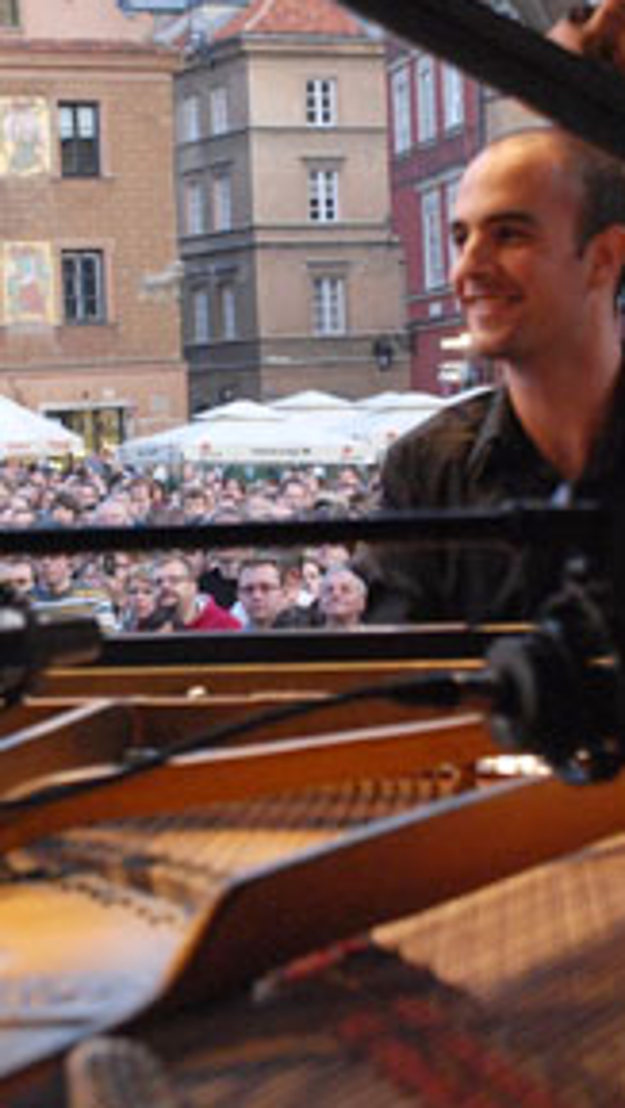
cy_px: 539
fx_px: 2558
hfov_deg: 13.9
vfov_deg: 24.4
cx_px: 192
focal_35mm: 87
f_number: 4.2
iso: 1250
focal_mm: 32
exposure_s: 1/60
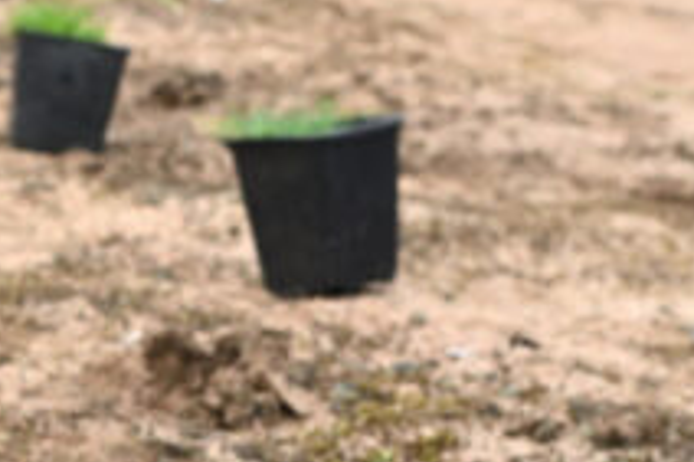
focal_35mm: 127
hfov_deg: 16.0
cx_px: 79
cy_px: 277
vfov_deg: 10.8
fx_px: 2446
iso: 1250
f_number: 6.3
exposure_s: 1/100
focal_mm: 35
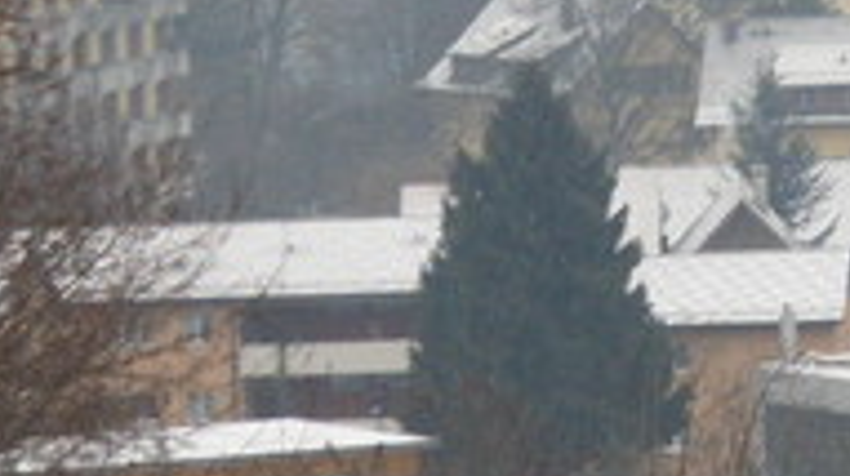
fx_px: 13375
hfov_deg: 3.6
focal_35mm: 594
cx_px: 779
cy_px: 147
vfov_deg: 2.0
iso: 100
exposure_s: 1/40
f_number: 5.3
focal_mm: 46.2
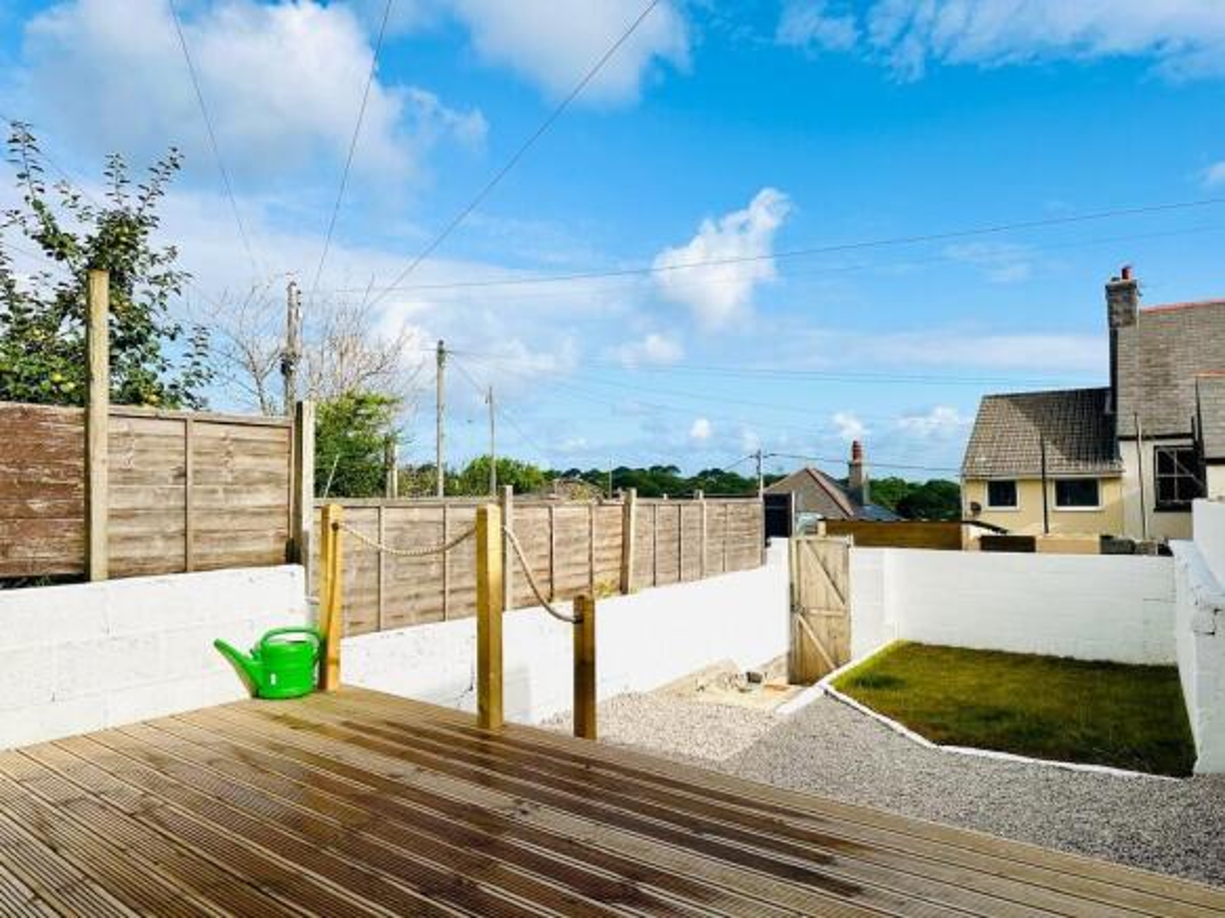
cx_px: 612
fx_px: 849
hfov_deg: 71.6
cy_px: 459
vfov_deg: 56.8
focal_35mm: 24
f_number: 1.78
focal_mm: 6.86
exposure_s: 1/8197
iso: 80
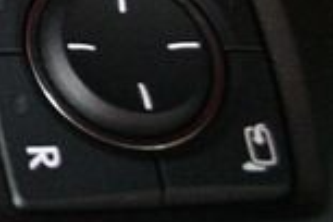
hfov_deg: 12.8
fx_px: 1276
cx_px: -350
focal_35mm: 138
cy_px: 7
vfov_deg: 9.9
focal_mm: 22
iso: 8000
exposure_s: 1/60
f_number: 4
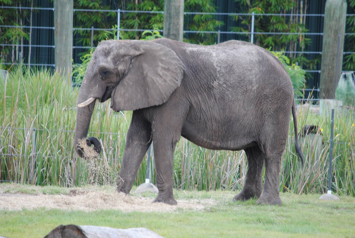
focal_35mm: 450
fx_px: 4443
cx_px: 178
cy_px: 119
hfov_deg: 4.6
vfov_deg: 3.1
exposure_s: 1/200
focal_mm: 300
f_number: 5.6
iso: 400
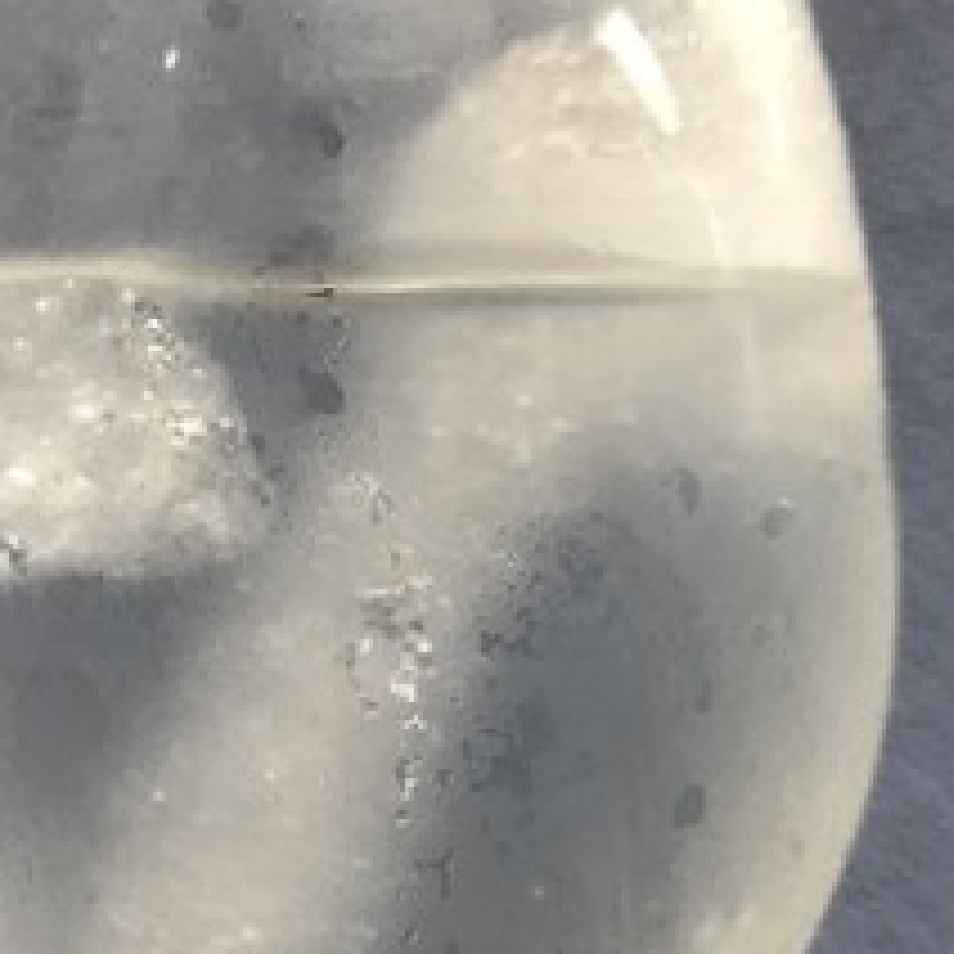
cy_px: 508
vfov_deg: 26.9
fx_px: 1996
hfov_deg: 26.8
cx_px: 331
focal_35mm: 64
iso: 25
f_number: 1.8
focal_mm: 3.99
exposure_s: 1/30
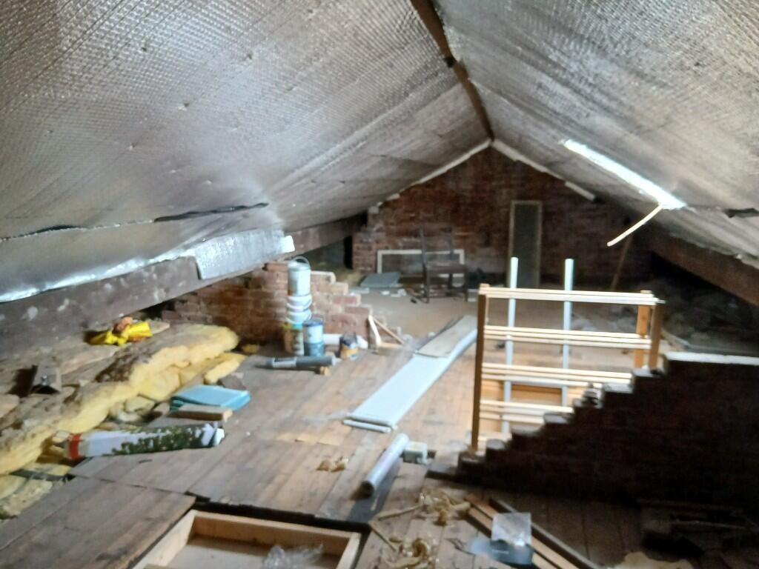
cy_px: 284
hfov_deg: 67.3
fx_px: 570
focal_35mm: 26
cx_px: 380
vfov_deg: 53.1
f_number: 1.8
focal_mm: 3.98
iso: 800
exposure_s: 1/16.7
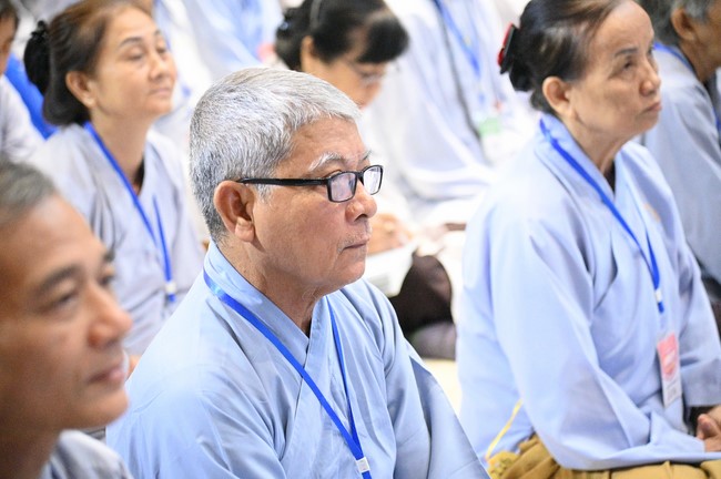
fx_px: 2401
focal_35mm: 120
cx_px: 360
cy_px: 240
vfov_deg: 11.4
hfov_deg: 17.1
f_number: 4
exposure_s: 1/400
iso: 25600
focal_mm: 120
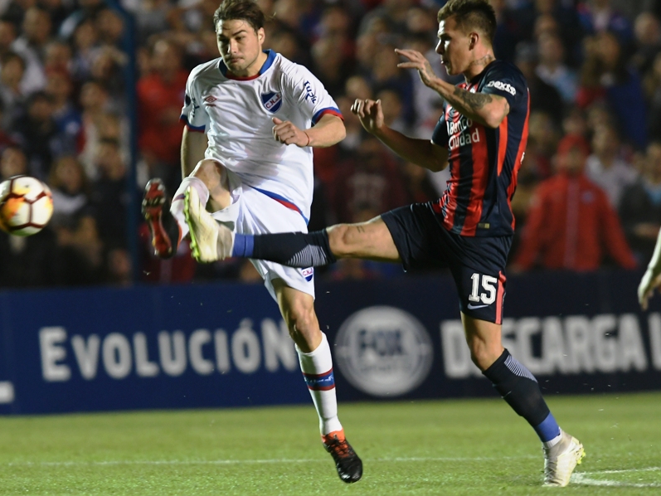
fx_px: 14152
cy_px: 262
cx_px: 277
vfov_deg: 2.0
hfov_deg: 2.7
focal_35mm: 741
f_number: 3.5
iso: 1600
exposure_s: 1/640
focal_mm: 400
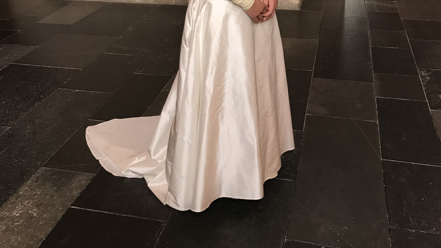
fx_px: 479
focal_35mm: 41
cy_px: 17
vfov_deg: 27.8
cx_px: 221
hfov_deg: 49.4
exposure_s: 1/17
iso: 40
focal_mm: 3.99
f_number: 1.8
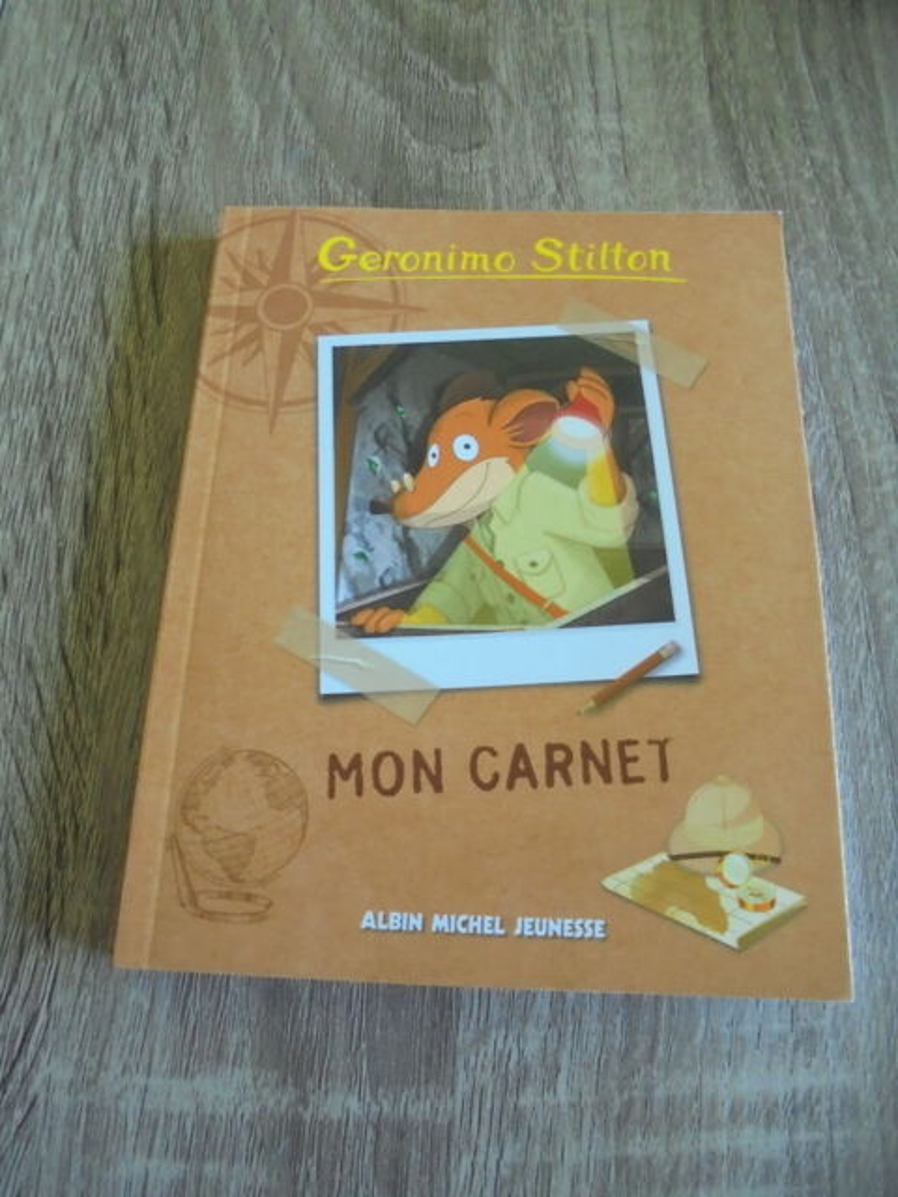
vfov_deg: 67.3
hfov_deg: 53.1
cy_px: 598
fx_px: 899
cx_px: 449
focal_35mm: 26
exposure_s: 1/30
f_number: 3.5
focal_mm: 4.6
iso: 320
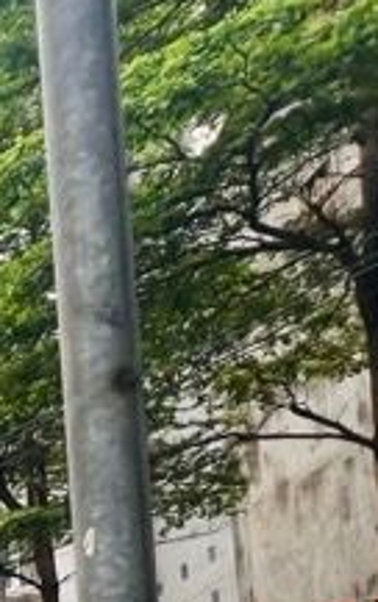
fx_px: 1069
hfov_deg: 11.9
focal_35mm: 65
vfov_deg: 24.8
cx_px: -712
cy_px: 885
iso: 32
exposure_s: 1/143
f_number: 1.8
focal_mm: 1.57
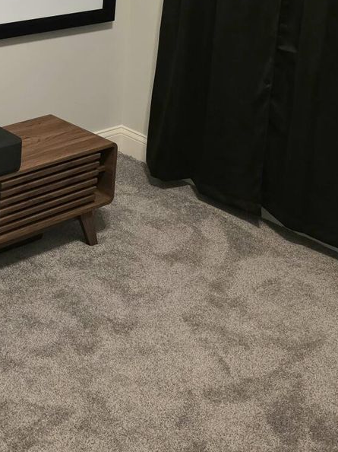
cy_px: 38
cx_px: -59
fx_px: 808
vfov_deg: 29.8
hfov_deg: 22.0
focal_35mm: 62
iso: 800
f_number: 1.7
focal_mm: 6.3
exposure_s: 1/120
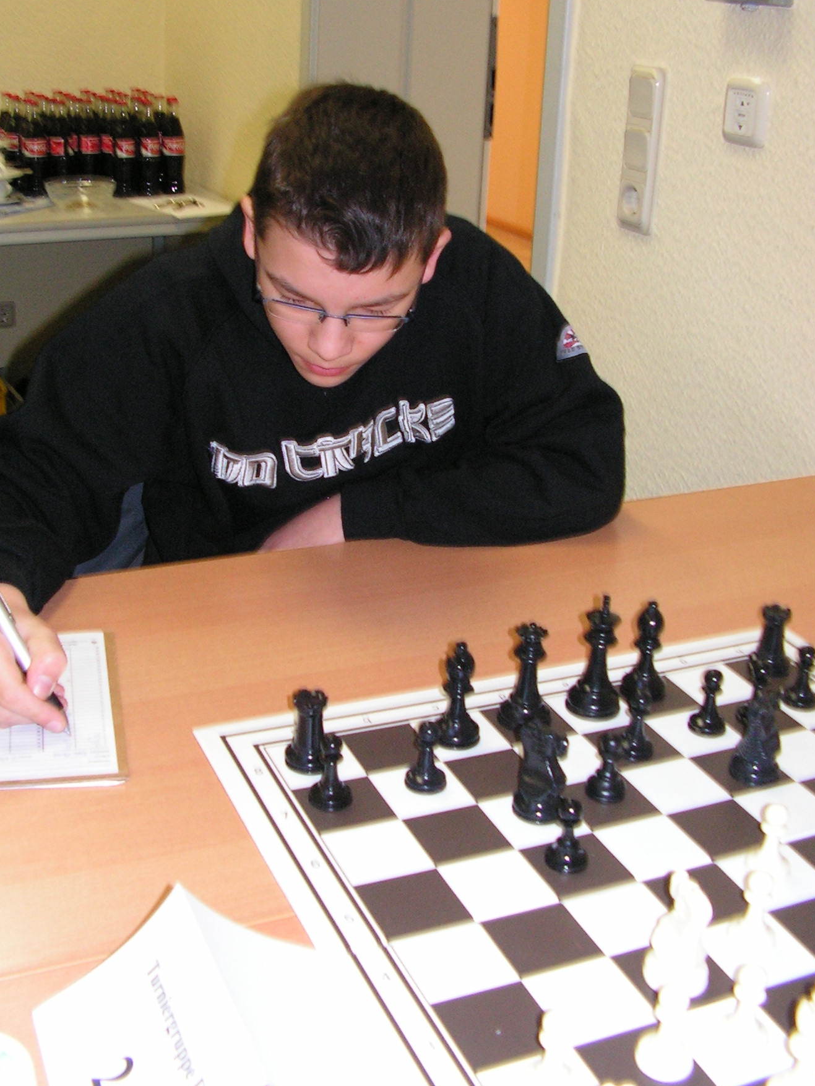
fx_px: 1318
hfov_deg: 34.3
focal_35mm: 42
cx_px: 347
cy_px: 481
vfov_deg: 44.7
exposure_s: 1/40
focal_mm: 6
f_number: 3.2
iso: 200
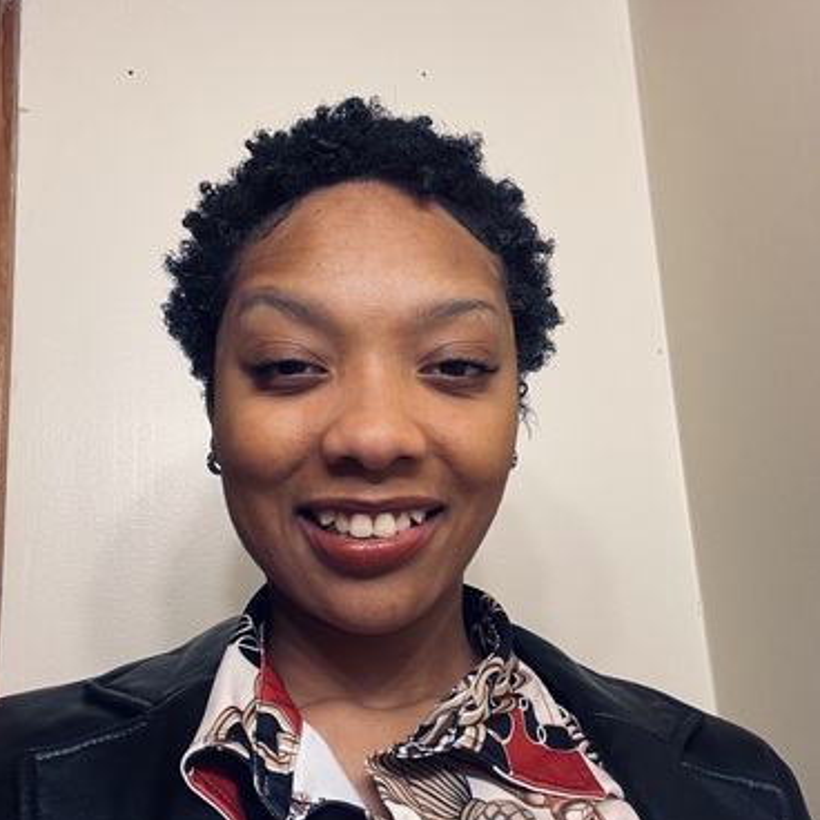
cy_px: 446
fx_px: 965
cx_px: 407
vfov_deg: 46.0
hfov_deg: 46.0
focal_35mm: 36
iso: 125
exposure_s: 1/60
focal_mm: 2.71
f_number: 2.2
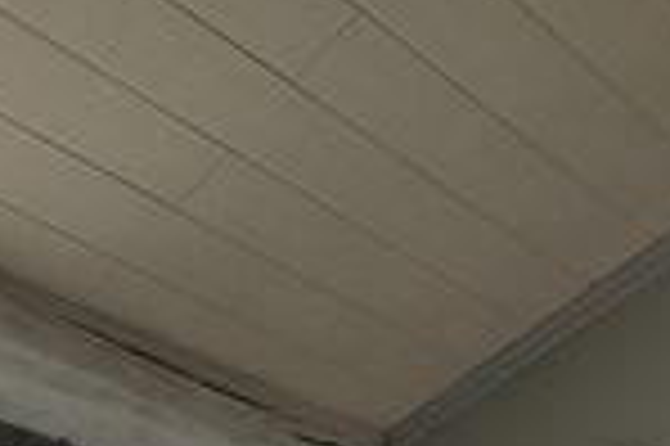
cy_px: 1158
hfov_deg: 29.9
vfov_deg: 13.3
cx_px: 52
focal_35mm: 64
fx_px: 1190
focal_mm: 1.74
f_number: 2.2
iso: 40
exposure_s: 1/994
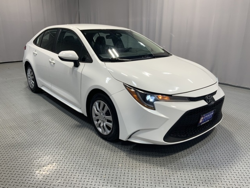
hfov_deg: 61.7
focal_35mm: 29
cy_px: 94
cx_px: 125
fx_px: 209
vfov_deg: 48.2
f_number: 1.8
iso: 40
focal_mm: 3
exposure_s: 1/120
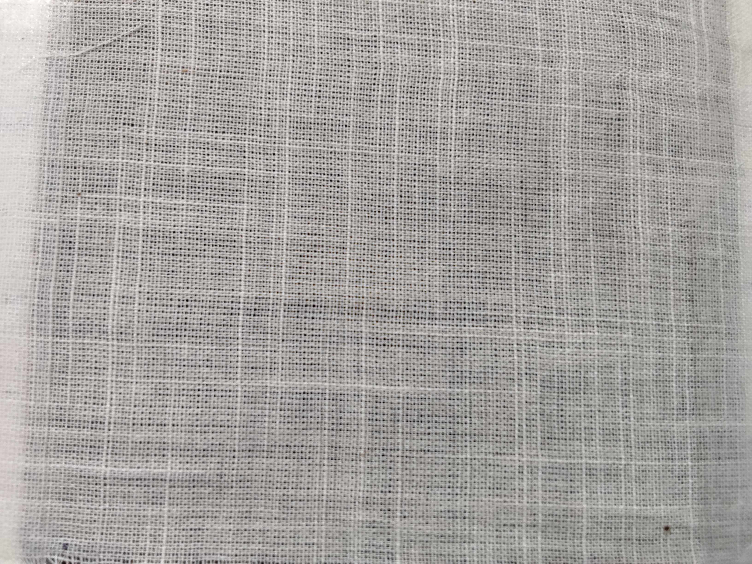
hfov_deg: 67.3
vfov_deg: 53.1
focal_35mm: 26
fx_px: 565
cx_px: 376
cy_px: 282
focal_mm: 2.78
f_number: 2
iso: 160
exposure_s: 1/50
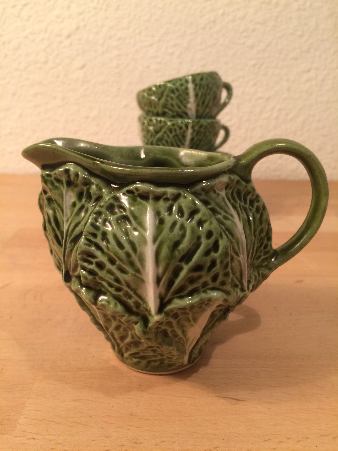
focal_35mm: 29
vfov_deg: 61.7
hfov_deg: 48.2
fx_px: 378
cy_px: 226
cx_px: 169
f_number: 2.2
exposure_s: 1/33
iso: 80
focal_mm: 4.15
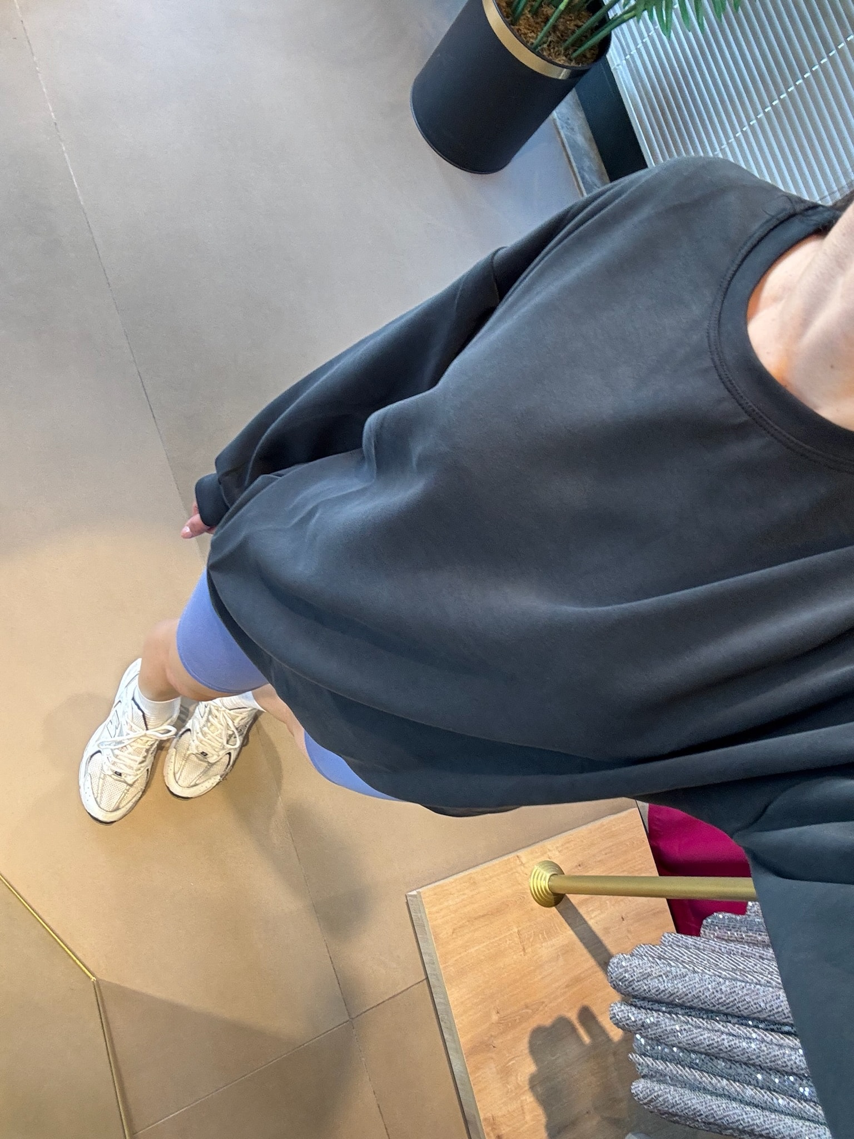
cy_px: 570
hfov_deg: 46.8
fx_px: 987
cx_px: 427
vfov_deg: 60.0
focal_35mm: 30
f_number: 1.9
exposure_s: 1/50
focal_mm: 2.69
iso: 64
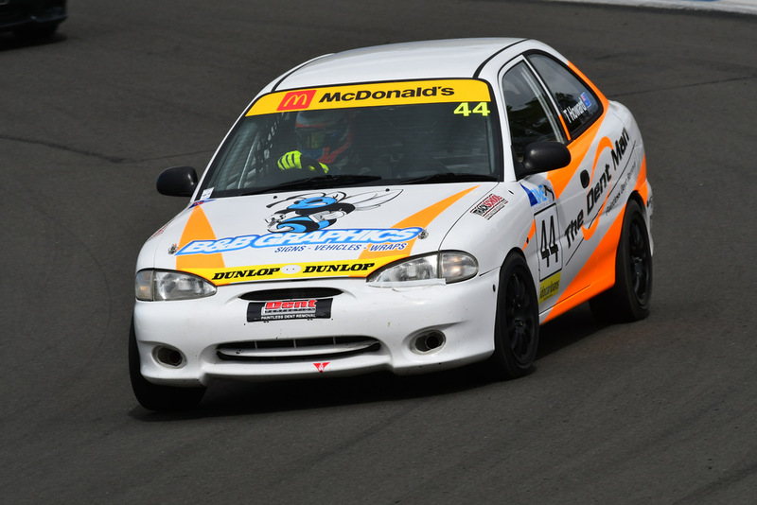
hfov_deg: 4.3
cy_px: 252
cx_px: 378
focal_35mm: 480
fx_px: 10096
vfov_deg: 2.9
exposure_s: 1/640
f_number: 11
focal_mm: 320
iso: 320
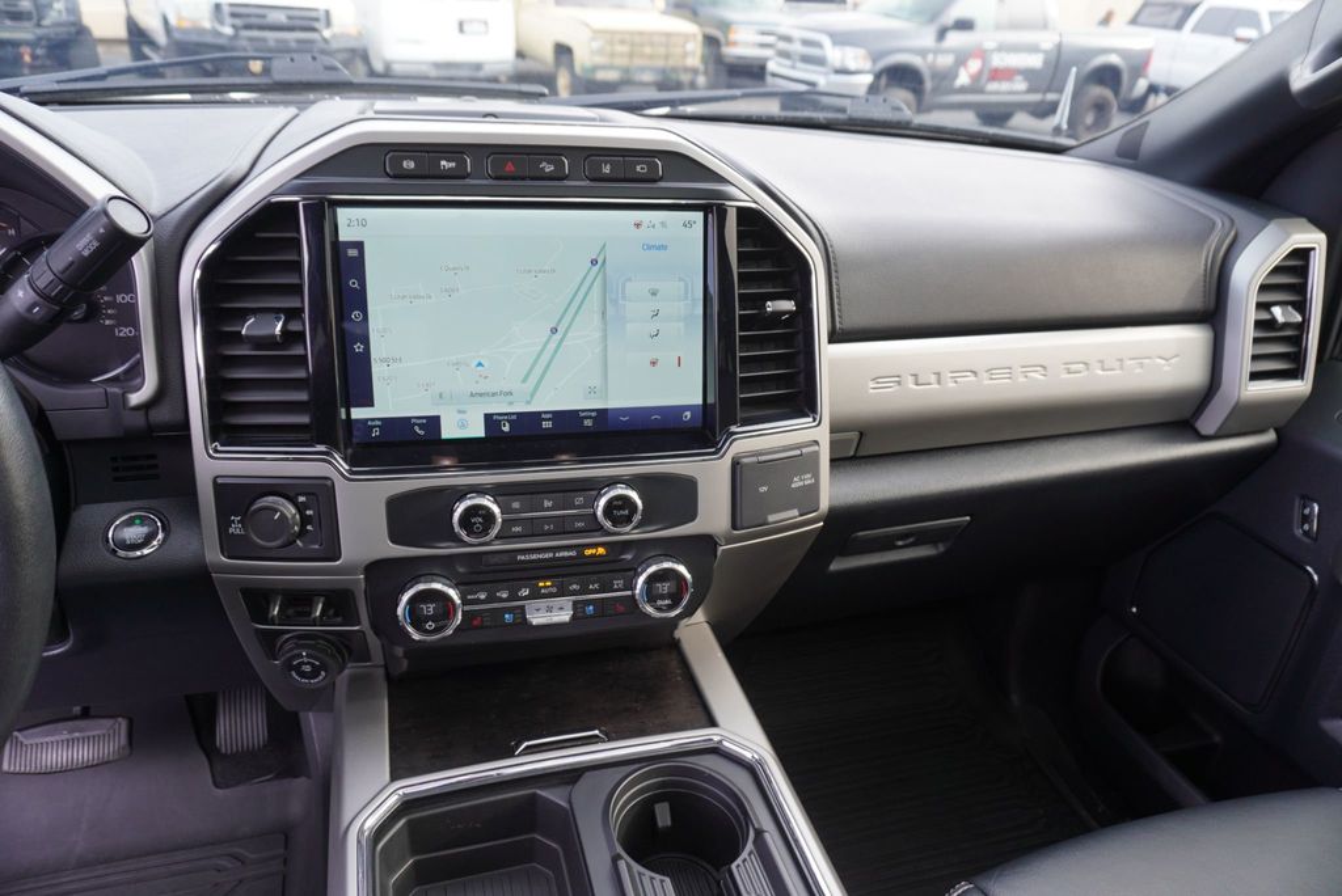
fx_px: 895
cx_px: 671
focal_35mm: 24
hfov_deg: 73.7
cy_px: 448
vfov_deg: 53.2
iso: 160
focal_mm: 16
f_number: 4
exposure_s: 1/60
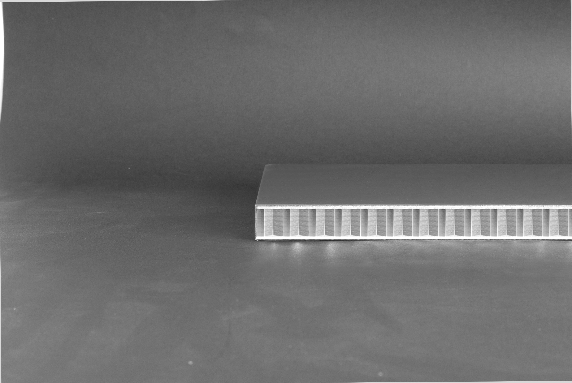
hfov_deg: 25.0
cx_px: 286
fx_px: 1289
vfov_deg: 16.9
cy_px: 192
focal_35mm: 81
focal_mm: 30
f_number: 8
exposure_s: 1/2
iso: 100
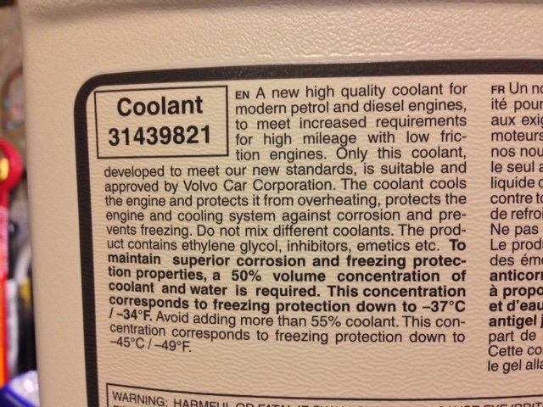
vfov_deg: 42.9
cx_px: 272
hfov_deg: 55.4
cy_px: 204
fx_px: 518
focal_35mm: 33
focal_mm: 4.12
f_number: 2.4
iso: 200
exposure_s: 1/20
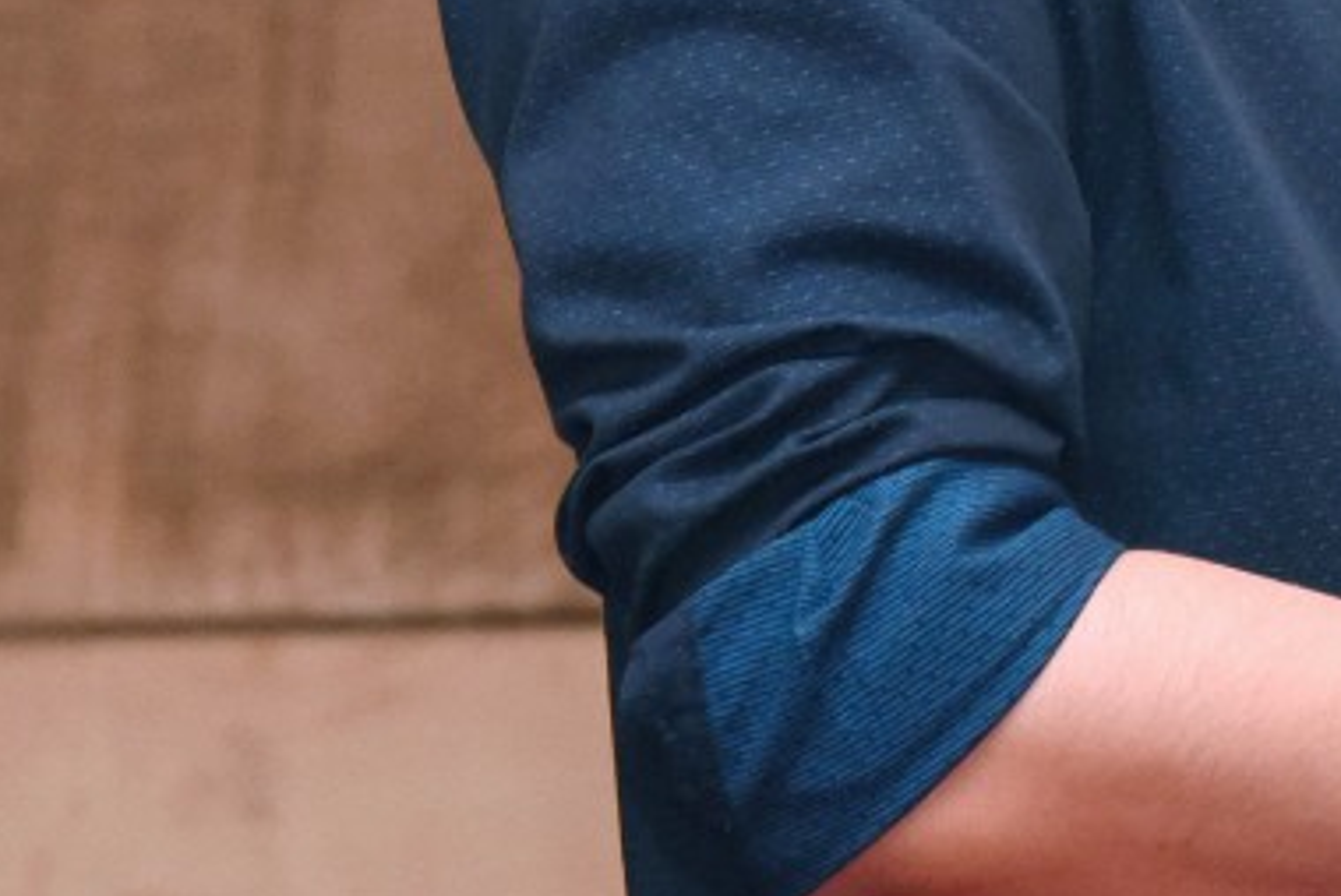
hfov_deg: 4.1
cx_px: 2230
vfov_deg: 2.7
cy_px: -473
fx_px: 18825
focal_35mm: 505
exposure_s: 1/200
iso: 3200
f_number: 4.5
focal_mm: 120
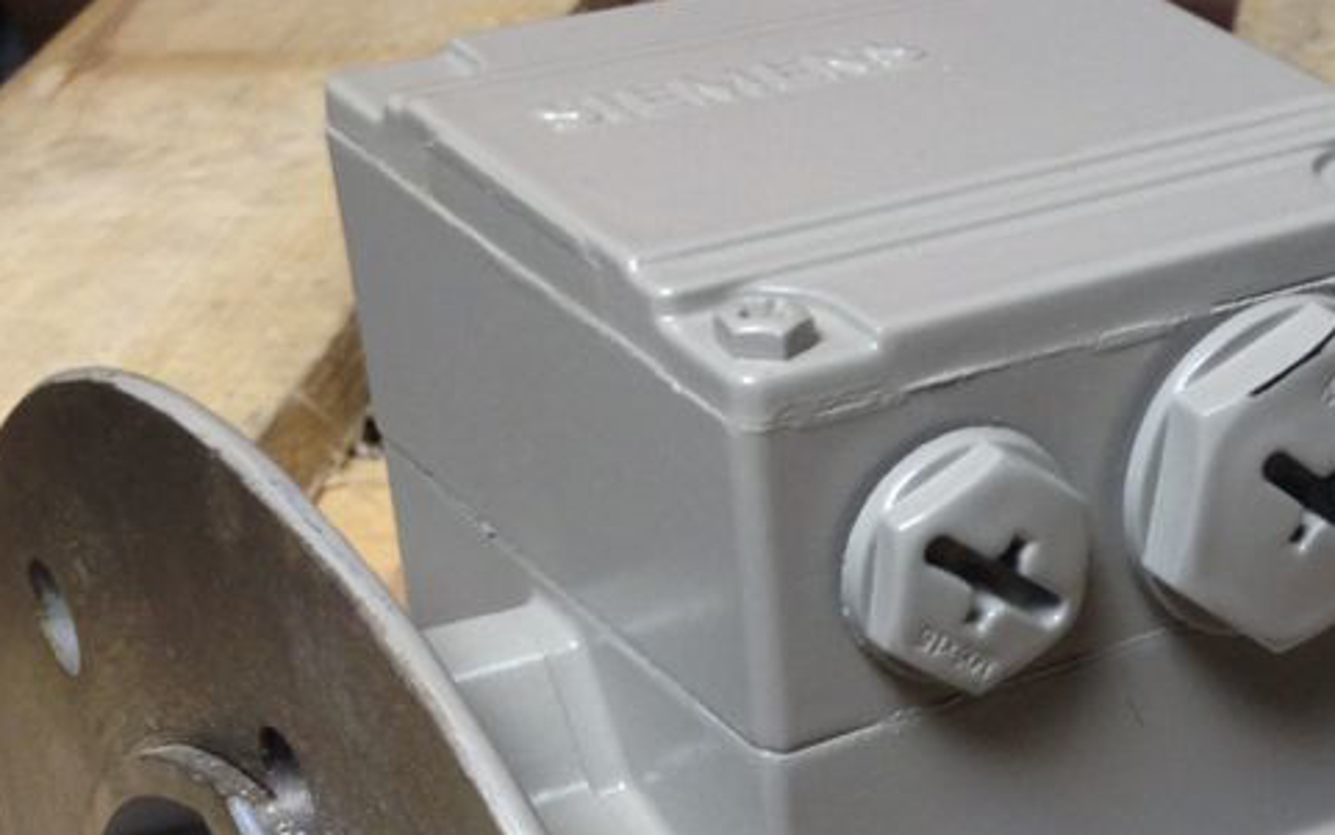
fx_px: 3385
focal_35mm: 93
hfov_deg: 21.3
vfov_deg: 13.5
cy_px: 1104
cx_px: 1410
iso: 64
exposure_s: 1/20
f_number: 2.4
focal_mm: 4.12
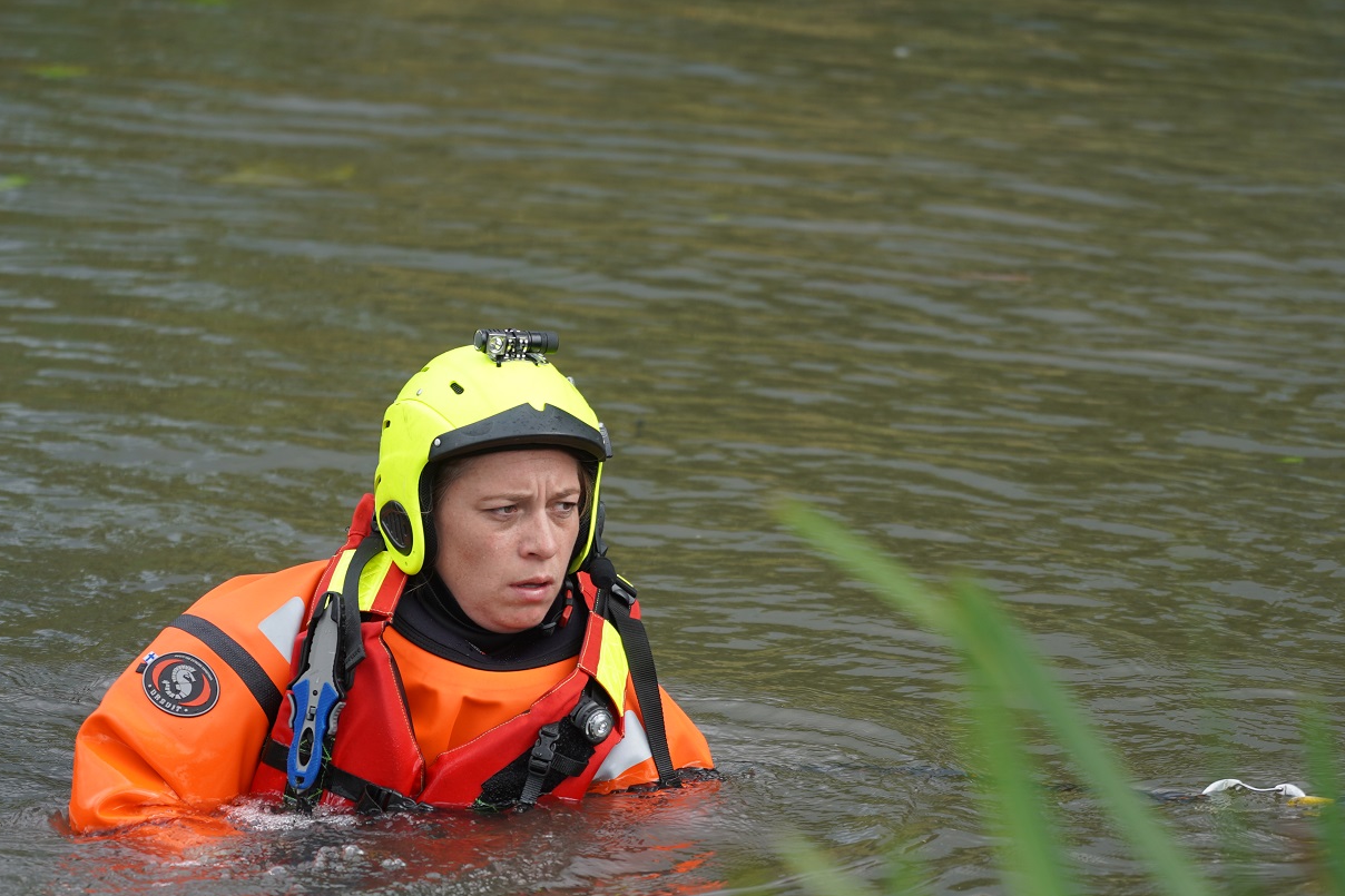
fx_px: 11878
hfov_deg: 6.5
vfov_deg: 4.3
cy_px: 601
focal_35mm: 318
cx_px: 606
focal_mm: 200
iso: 100
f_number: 4
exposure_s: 1/320
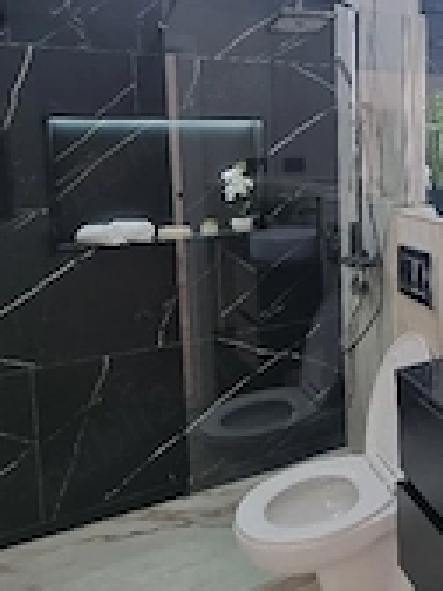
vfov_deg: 56.7
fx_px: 529
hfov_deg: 37.6
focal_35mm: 31
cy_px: 183
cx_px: 492
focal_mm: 2.2
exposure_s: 1/50
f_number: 2.2
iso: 125
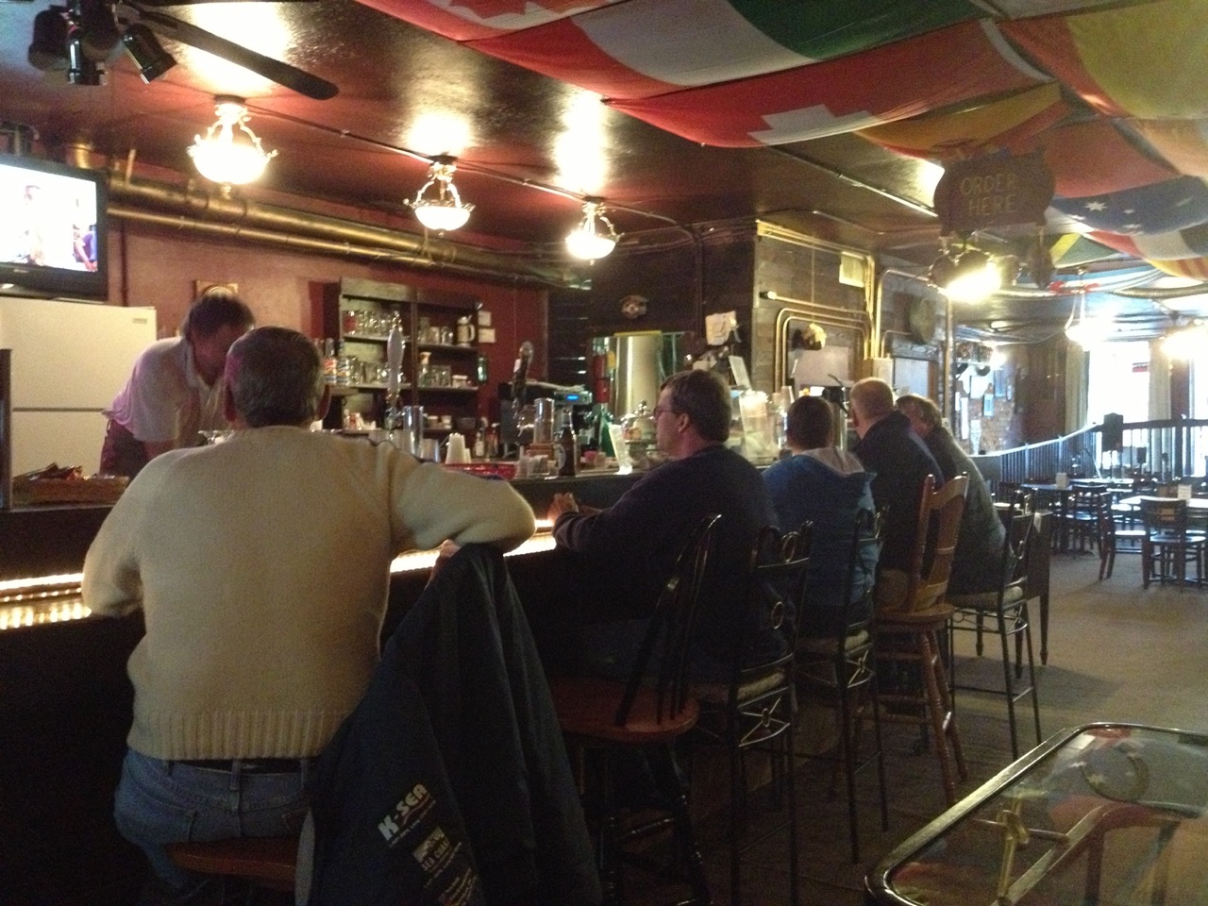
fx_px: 1221
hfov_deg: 52.6
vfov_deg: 40.7
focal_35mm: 35
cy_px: 453
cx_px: 604
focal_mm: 4.28
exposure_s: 1/15
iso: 800
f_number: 2.4
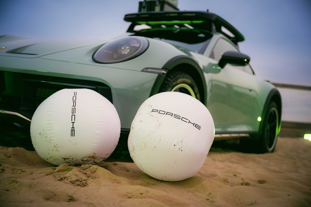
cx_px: 156
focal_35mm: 42
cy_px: 104
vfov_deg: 31.9
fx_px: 363
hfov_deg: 46.4
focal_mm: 42
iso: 125
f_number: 2.8
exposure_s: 1/500
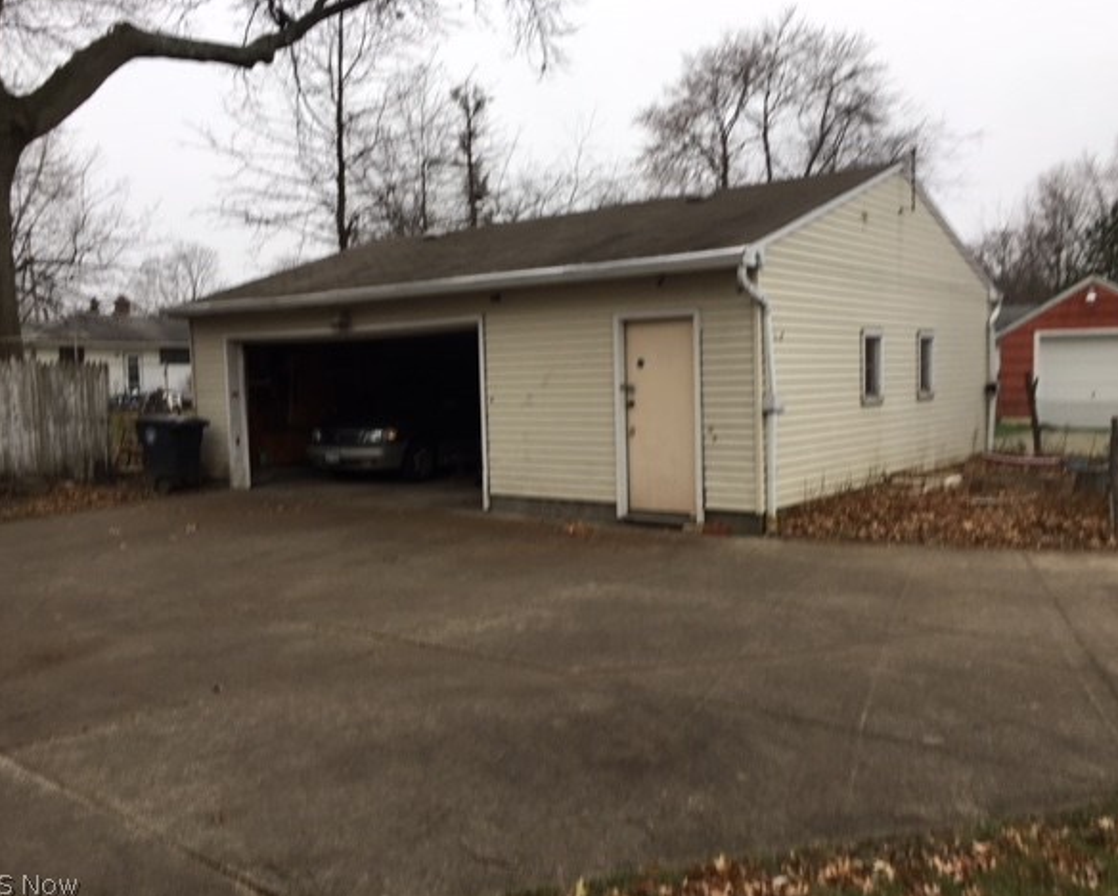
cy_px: 446
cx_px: 567
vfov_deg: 47.2
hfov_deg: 57.1
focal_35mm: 31
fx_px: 1026
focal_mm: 4.15
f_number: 2.2
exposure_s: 1/60
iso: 25
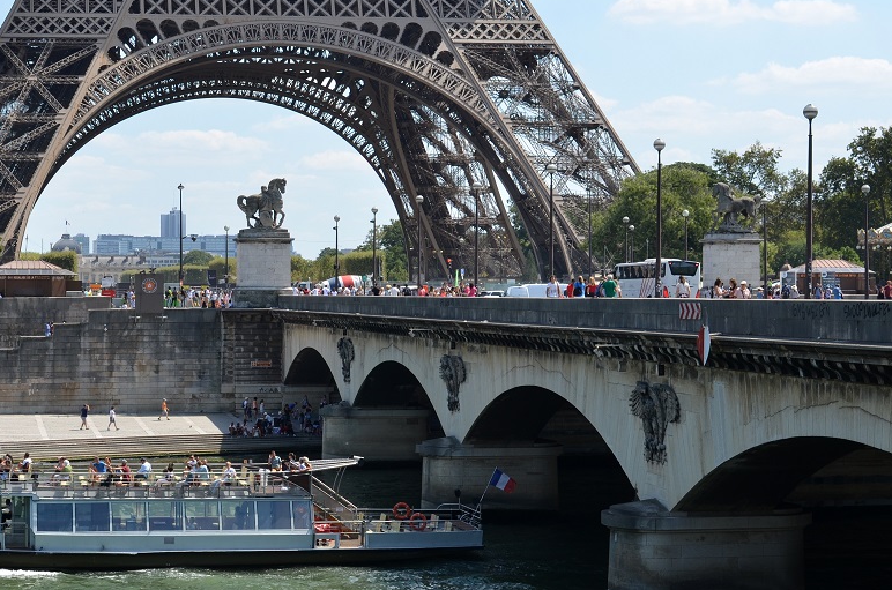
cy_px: 299
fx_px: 2072
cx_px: 224
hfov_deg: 24.0
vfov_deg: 16.2
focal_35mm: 84
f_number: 8
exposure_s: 1/250
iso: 140
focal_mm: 35
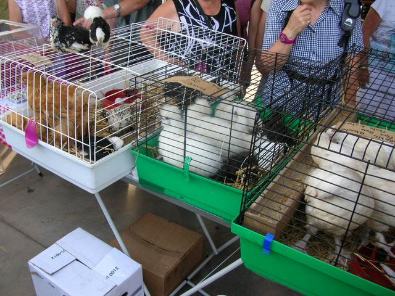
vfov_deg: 40.7
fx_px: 399
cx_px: 198
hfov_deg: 52.6
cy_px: 148
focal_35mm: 35
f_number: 2.8
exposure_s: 1/93.8
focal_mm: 5.8
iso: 50
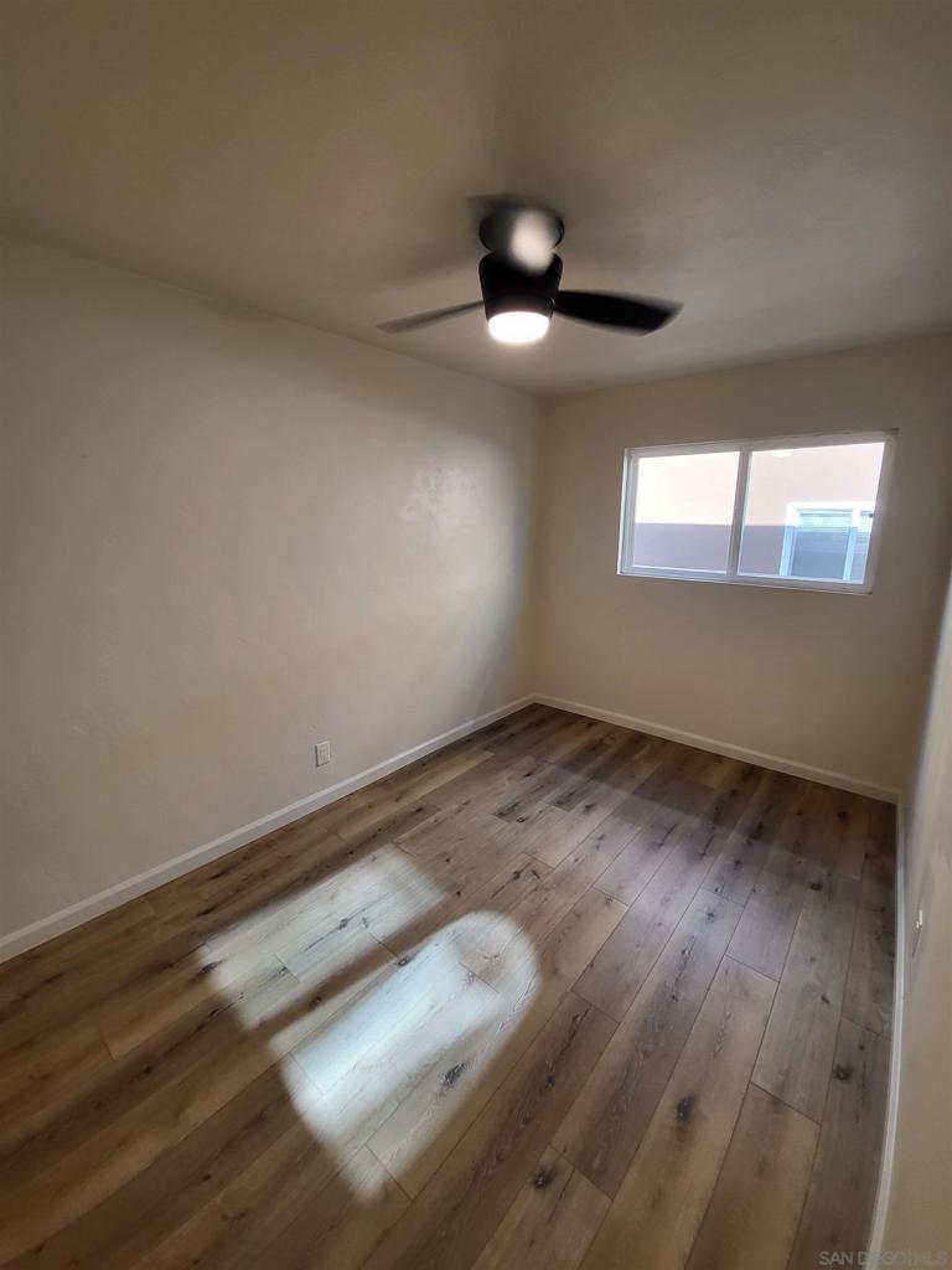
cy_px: 635
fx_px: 477
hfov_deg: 89.9
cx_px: 476
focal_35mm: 13
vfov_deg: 106.2
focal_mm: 1.74
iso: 80
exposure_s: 1/60
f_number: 2.2
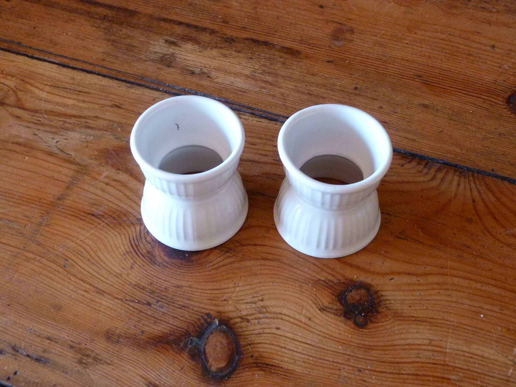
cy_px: 194
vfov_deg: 28.6
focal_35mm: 51
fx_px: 760
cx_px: 258
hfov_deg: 37.5
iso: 400
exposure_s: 1/50
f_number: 3.2
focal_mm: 9.2
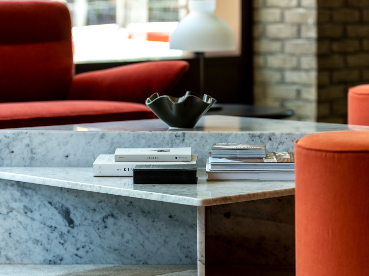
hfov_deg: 14.1
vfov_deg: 10.6
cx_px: 222
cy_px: 155
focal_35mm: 140
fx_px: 1492
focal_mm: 105
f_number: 2.8
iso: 360
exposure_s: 1/125
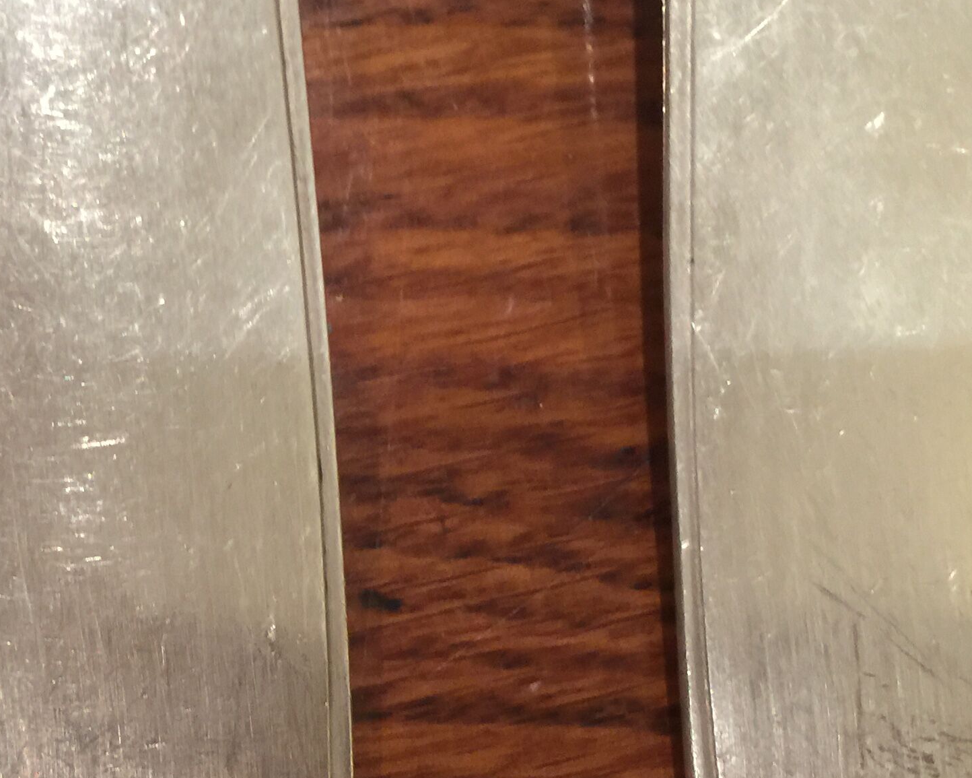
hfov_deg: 28.8
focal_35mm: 64
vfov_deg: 23.4
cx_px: 168
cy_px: 637
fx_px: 1841
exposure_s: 1/10
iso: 100
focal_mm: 4.15
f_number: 2.2
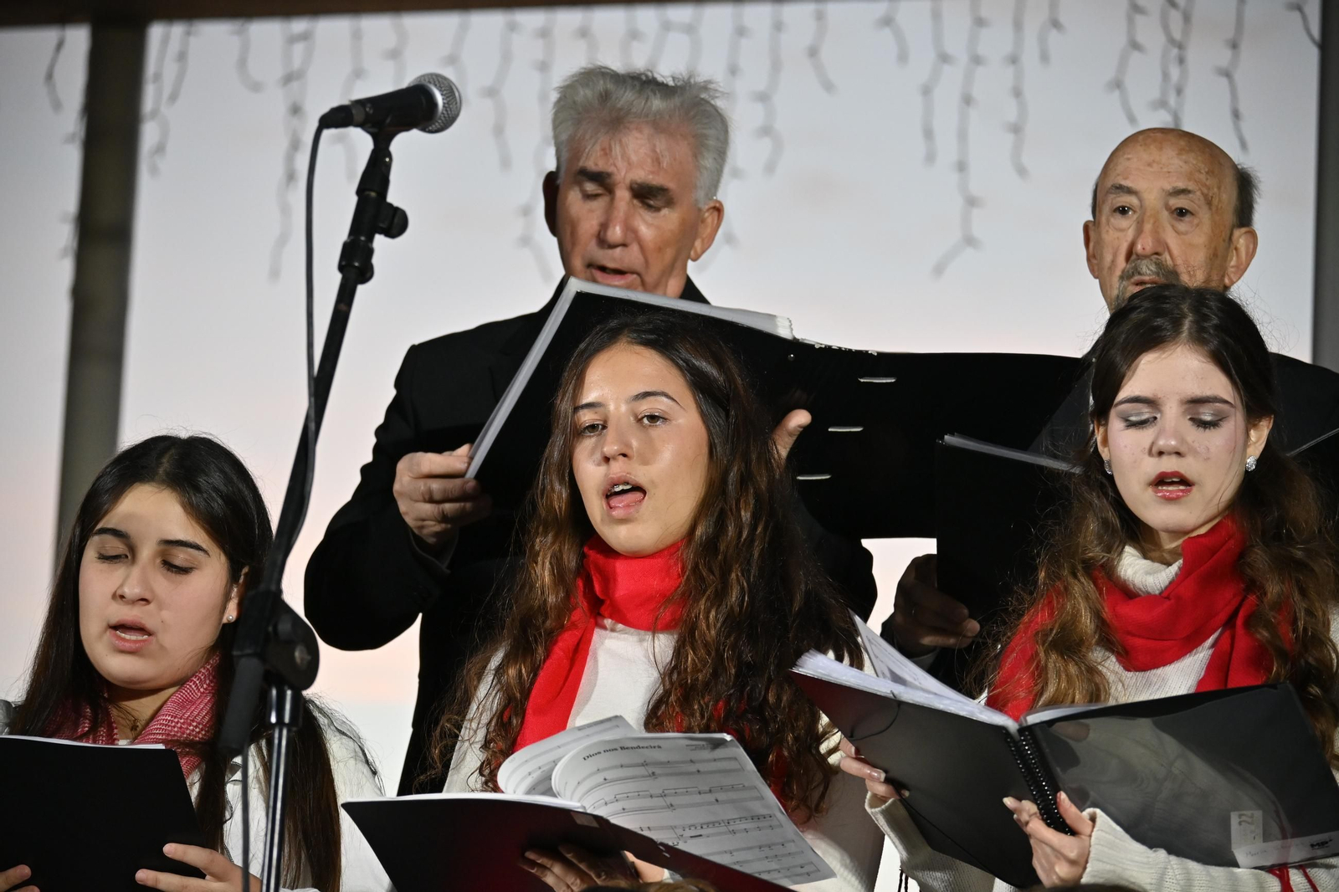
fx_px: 6414
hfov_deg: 11.9
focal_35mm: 172
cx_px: 670
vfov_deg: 8.0
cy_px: 446
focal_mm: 115
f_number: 5.3
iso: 1250
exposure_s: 1/250
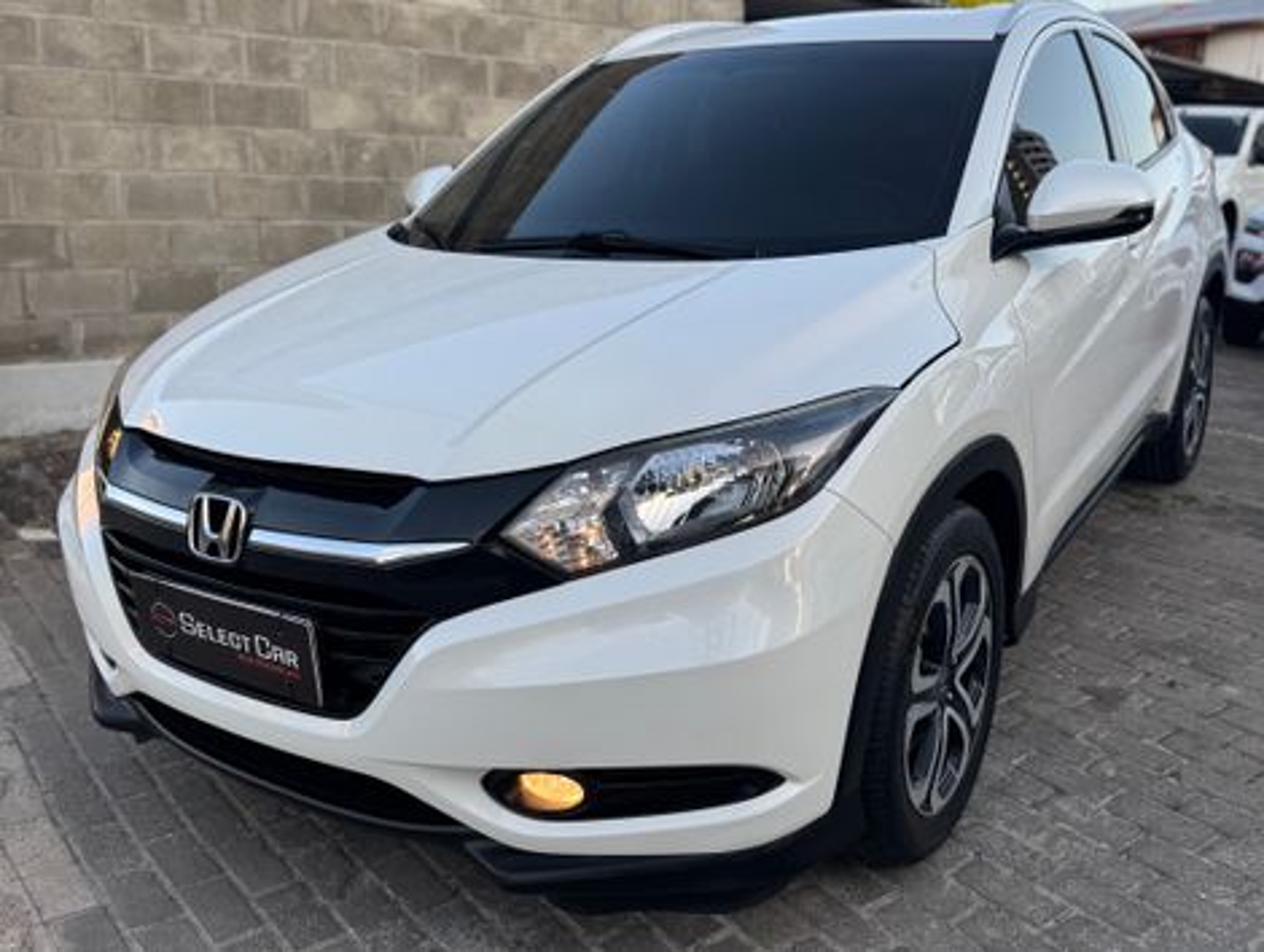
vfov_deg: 56.9
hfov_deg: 71.5
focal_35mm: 24
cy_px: 476
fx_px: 878
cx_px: 632
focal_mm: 6.76
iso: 80
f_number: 1.78
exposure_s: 1/562
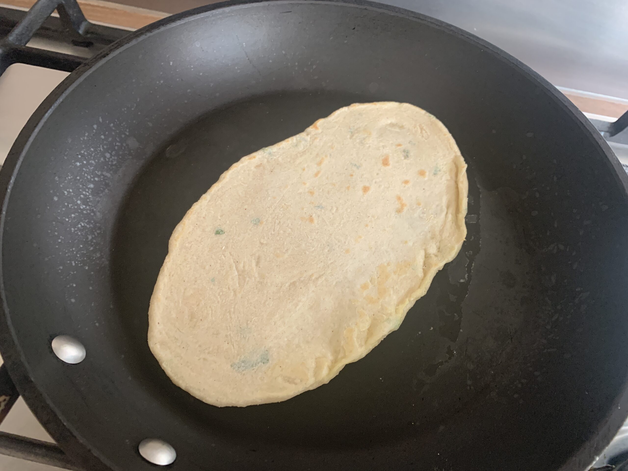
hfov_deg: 67.3
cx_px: 314
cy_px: 236
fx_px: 472
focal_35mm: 26
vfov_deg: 53.1
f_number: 1.8
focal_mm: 4.25
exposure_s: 1/60
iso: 250
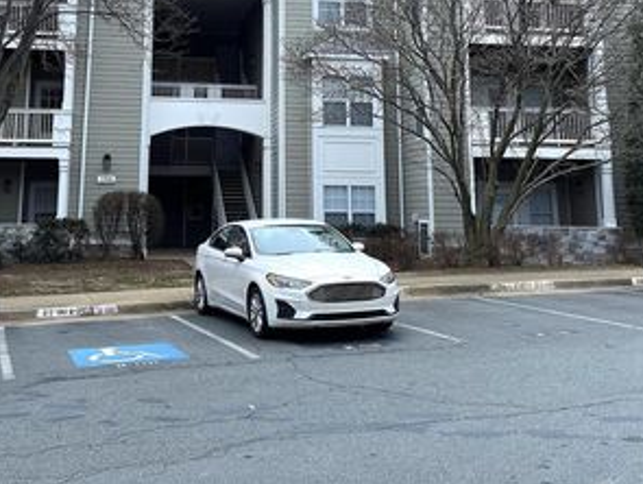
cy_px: 80
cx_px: 246
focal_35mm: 44
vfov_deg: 31.8
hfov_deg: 42.6
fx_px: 818
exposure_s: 1/812
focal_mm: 4.2
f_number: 1.6
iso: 32
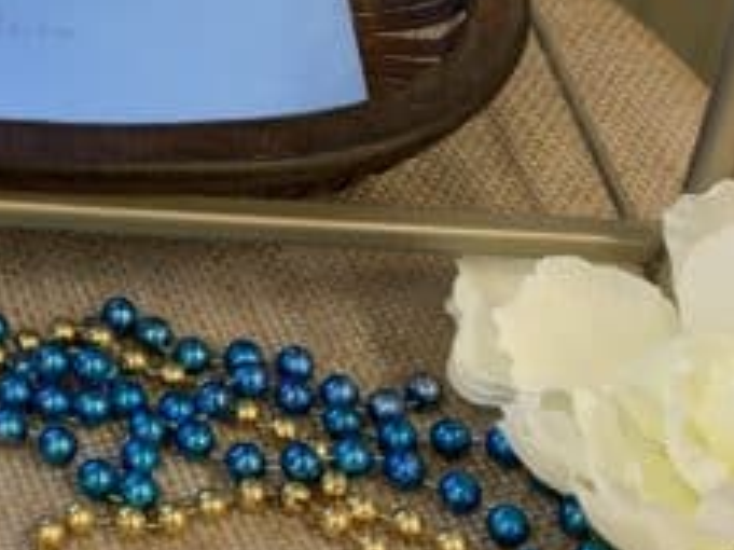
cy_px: -210
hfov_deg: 20.3
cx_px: -236
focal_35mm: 88
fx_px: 1865
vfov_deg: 15.7
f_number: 1.8
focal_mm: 4.25
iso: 50
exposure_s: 1/60
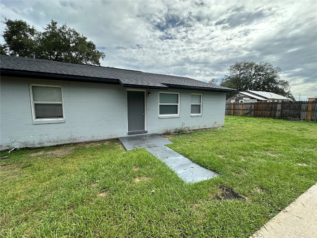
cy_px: 119
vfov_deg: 85.7
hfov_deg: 102.1
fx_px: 128
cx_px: 158
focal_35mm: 14
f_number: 2.2
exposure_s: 1/988
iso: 50
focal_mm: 2.22
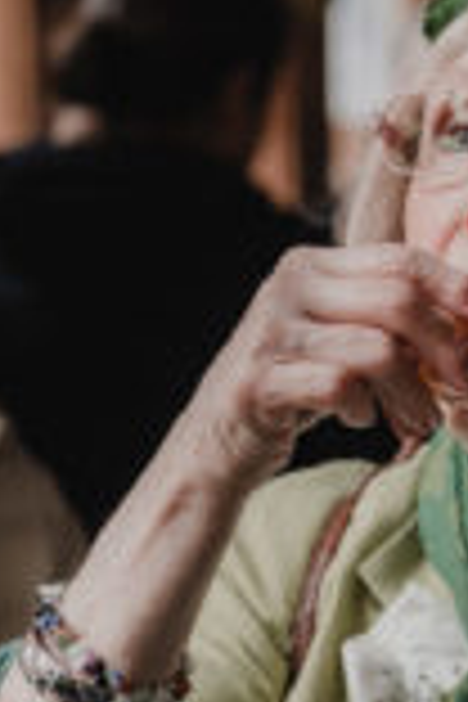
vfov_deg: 15.2
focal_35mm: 135
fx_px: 2632
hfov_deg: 10.1
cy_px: 428
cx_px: 508
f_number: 2.8
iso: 800
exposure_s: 1/125
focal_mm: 50
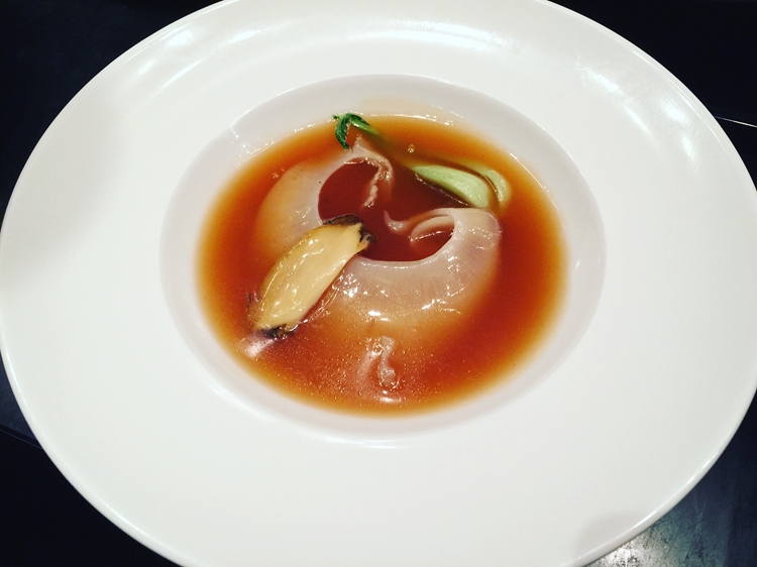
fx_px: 634
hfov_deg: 61.7
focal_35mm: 29
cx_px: 378
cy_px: 284
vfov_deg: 48.2
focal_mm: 4.15
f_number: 2.2
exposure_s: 1/33
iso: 80
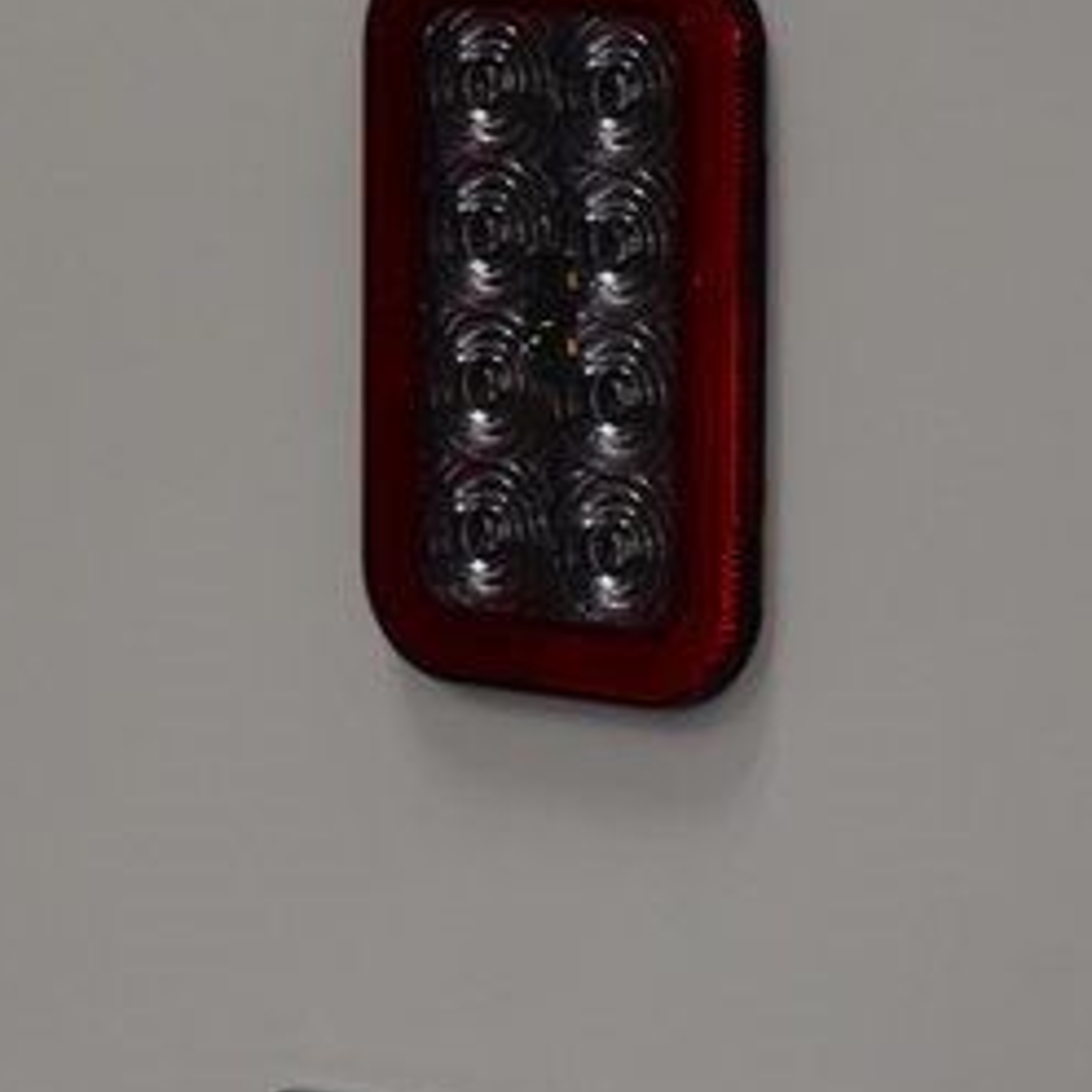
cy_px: 363
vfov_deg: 7.6
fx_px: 8209
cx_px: 581
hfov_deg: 7.6
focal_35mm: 230
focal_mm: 70
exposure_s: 1/125
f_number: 8
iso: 1600
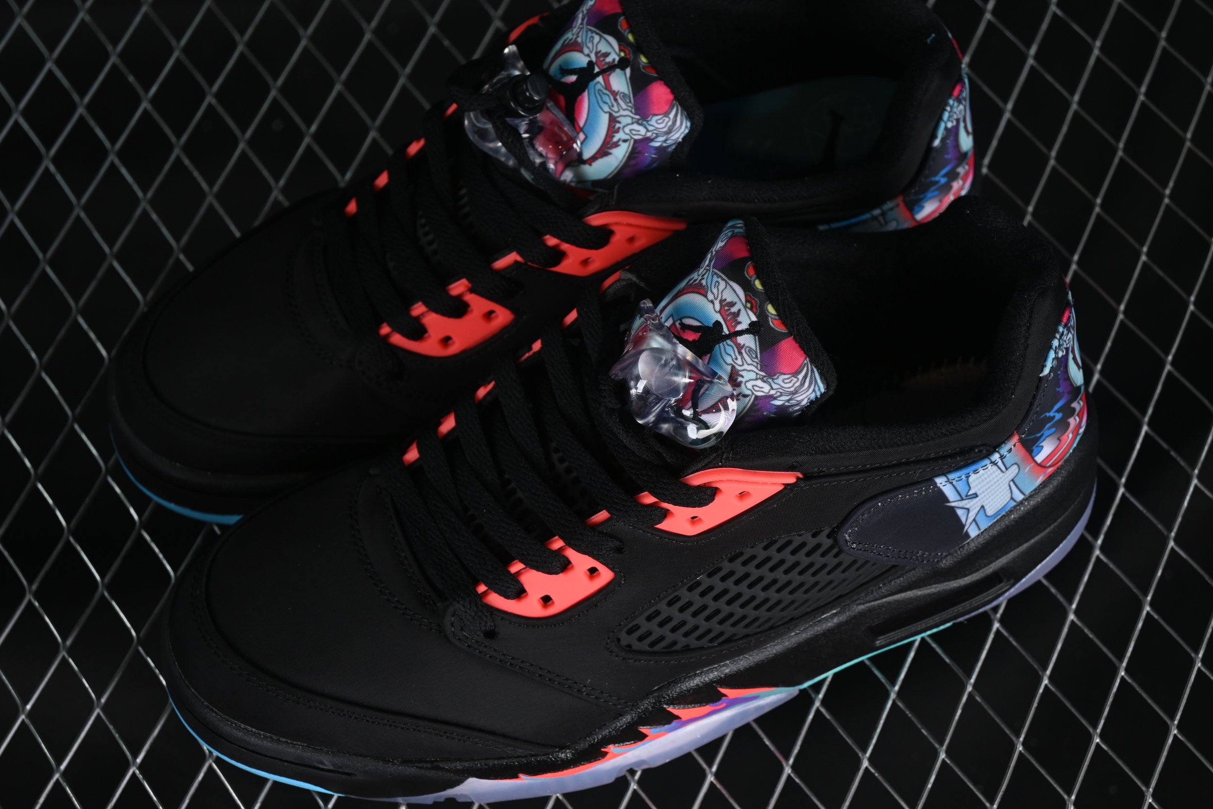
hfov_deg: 24.5
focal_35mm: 83
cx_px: 615
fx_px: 2796
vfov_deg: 16.5
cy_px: 397
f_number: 6.3
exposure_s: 1/30
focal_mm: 50
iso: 160
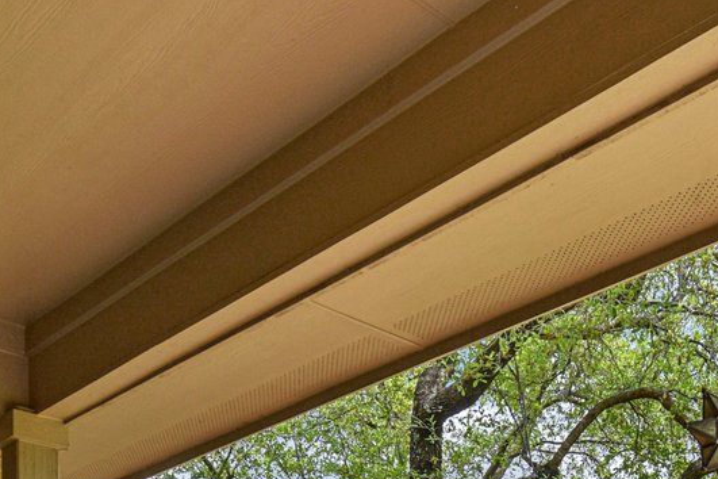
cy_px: 834
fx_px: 1077
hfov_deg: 35.7
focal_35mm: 54
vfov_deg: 19.5
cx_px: 575
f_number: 8
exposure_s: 1/60
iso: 100
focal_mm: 14
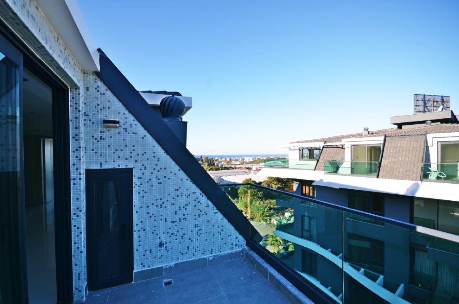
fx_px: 210
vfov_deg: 71.8
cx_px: 230
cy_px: 152
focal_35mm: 16
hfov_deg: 95.1
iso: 100
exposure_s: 1/200
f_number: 7.1
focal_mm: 11
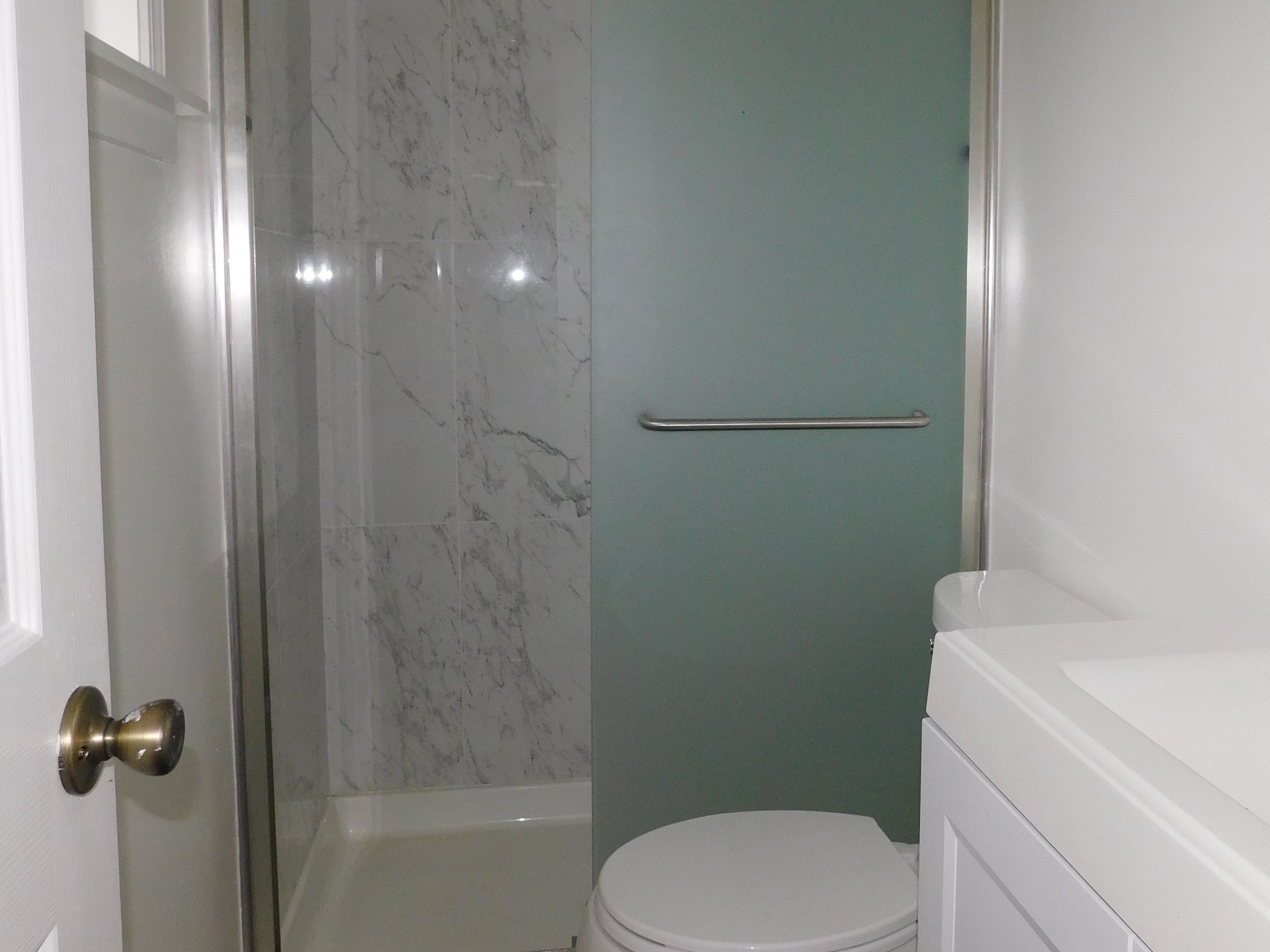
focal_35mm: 33
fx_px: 1211
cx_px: 772
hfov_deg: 54.9
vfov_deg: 42.8
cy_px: 386
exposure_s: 1/30
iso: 200
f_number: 3
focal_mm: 4
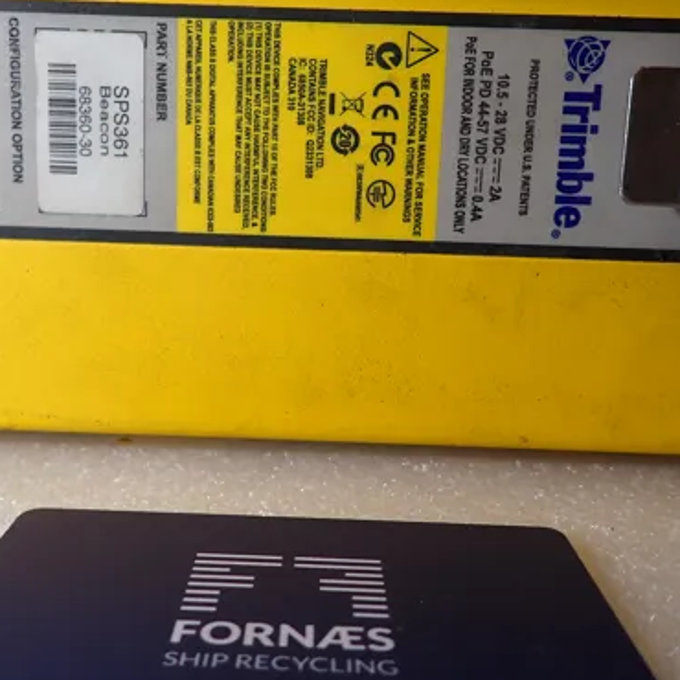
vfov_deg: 44.6
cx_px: 301
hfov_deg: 44.9
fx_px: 822
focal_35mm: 37
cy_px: 258
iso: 100
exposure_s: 1/160
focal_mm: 4.5
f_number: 2
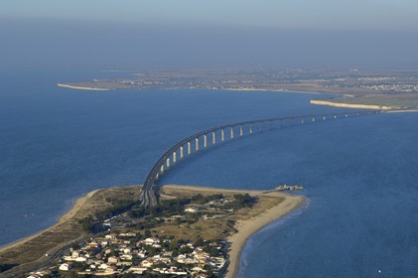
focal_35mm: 105
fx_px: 1218
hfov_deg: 19.5
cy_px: 139
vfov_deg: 13.0
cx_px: 209
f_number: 5
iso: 100
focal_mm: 70
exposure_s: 1/500
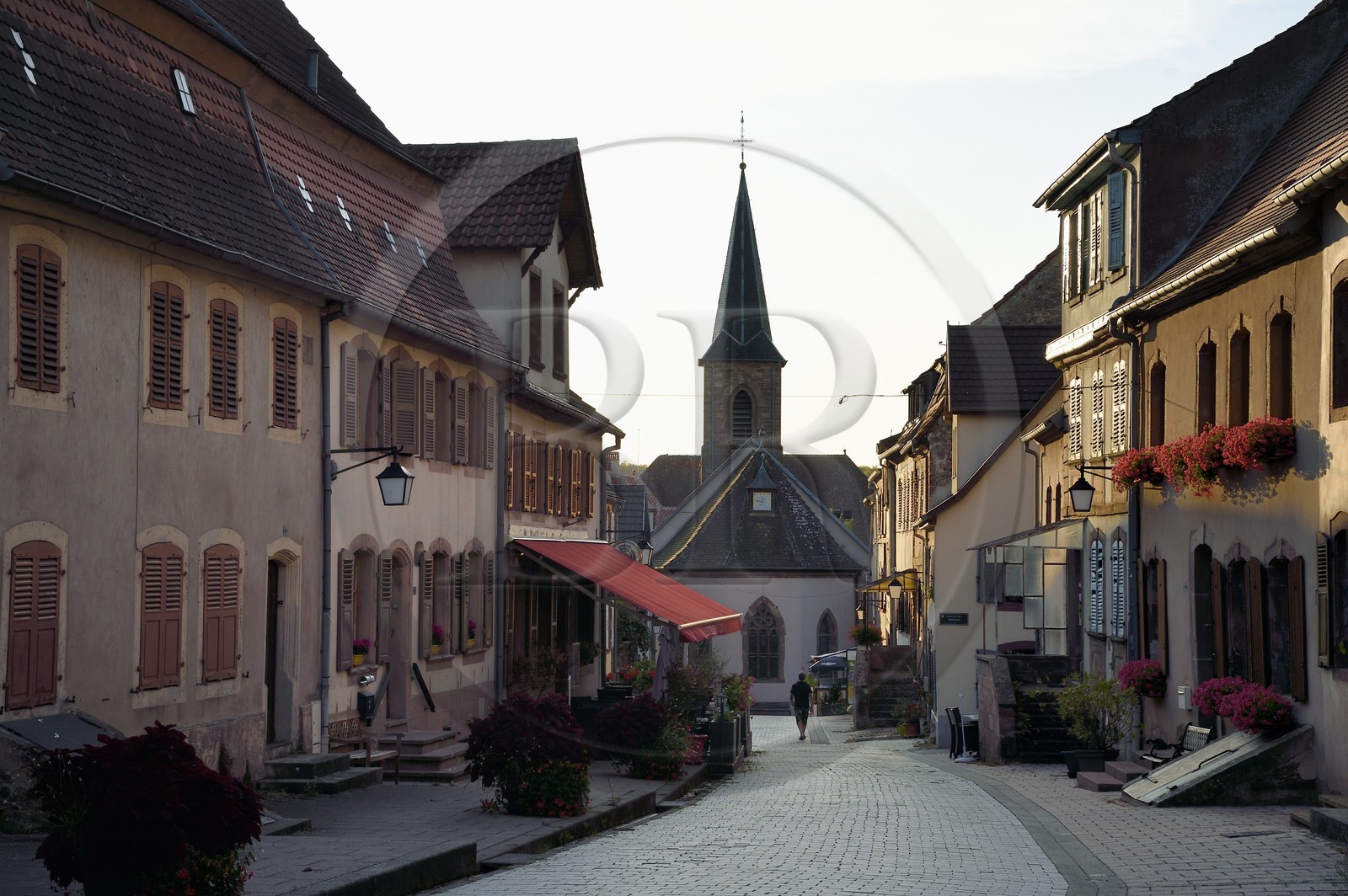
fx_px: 2619
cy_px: 448
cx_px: 674
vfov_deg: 19.4
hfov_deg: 28.9
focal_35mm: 70
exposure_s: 1/250
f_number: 11
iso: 200
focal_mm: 70
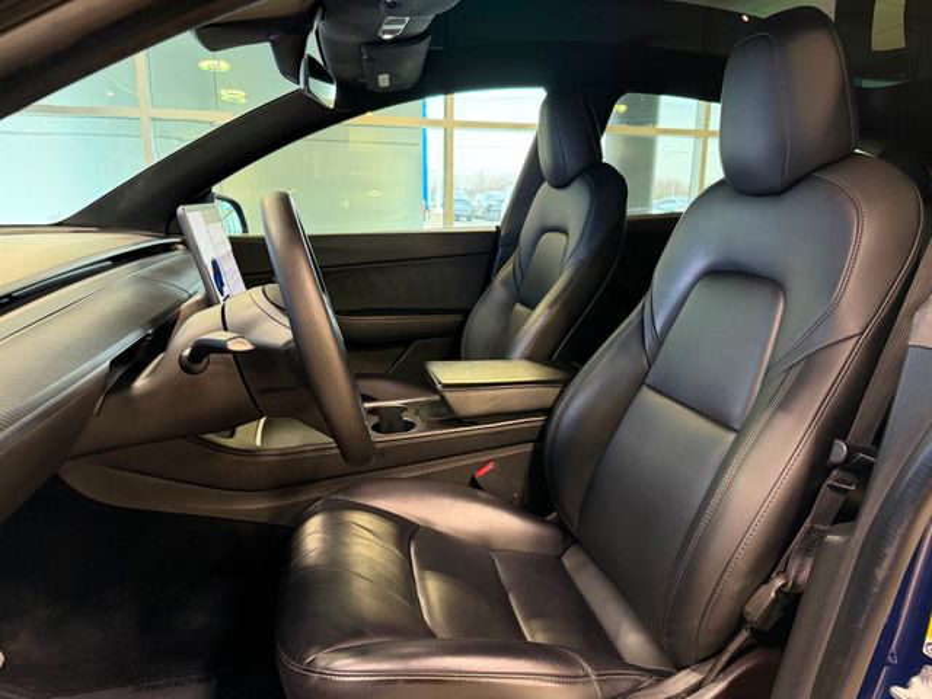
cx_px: 466
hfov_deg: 71.6
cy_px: 350
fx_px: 646
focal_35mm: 24
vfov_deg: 56.8
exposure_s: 1/60
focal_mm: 6.76
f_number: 1.78
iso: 500
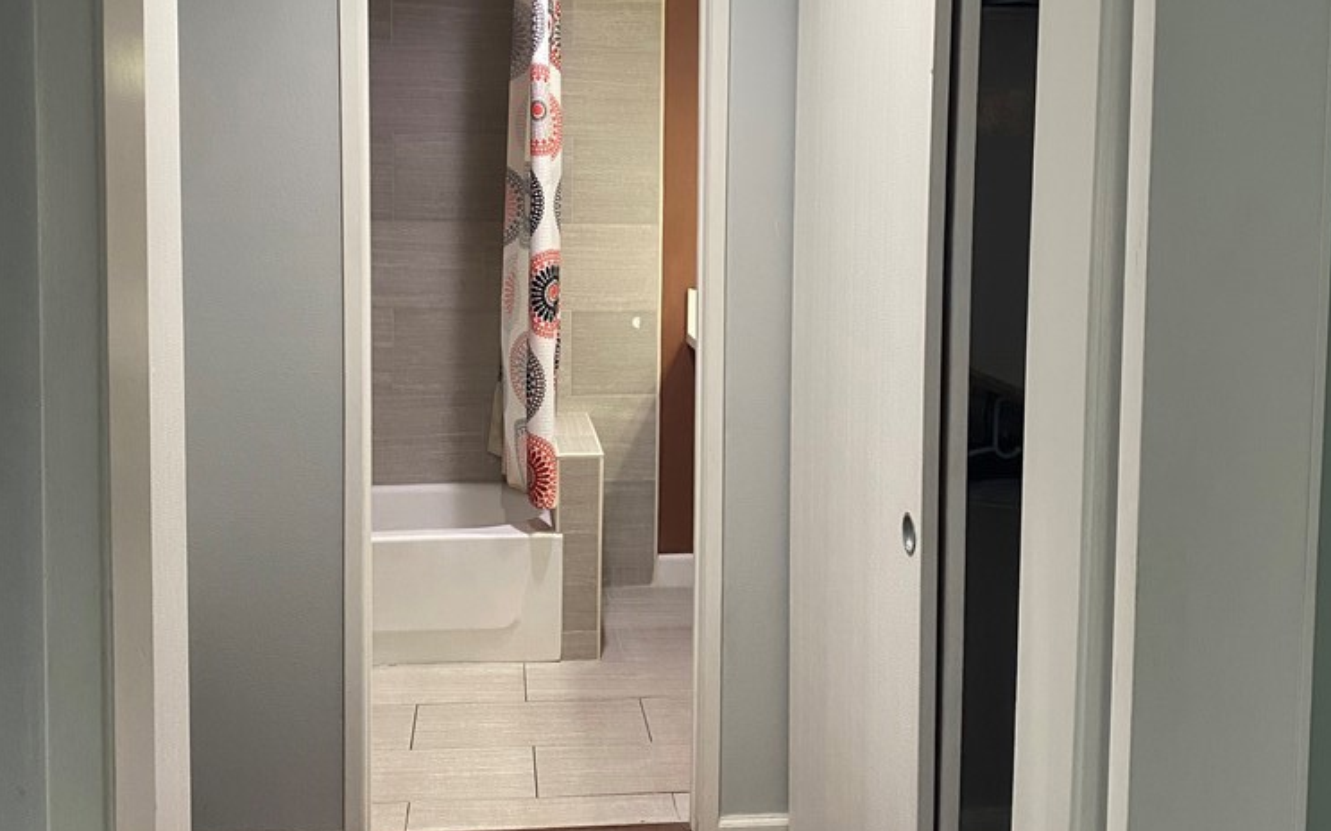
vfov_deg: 33.4
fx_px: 1378
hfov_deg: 51.5
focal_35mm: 38
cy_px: 308
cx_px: 681
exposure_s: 1/60
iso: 160
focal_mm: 4.25
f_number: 1.8
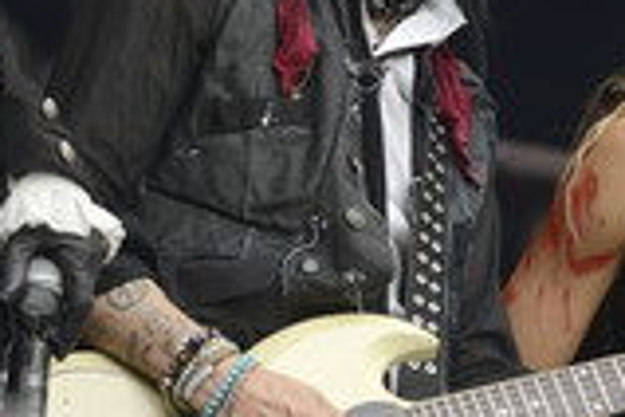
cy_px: -122
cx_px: 336
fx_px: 7638
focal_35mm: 440
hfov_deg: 4.7
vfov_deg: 3.1
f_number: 5
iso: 320
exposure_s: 1/800
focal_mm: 155
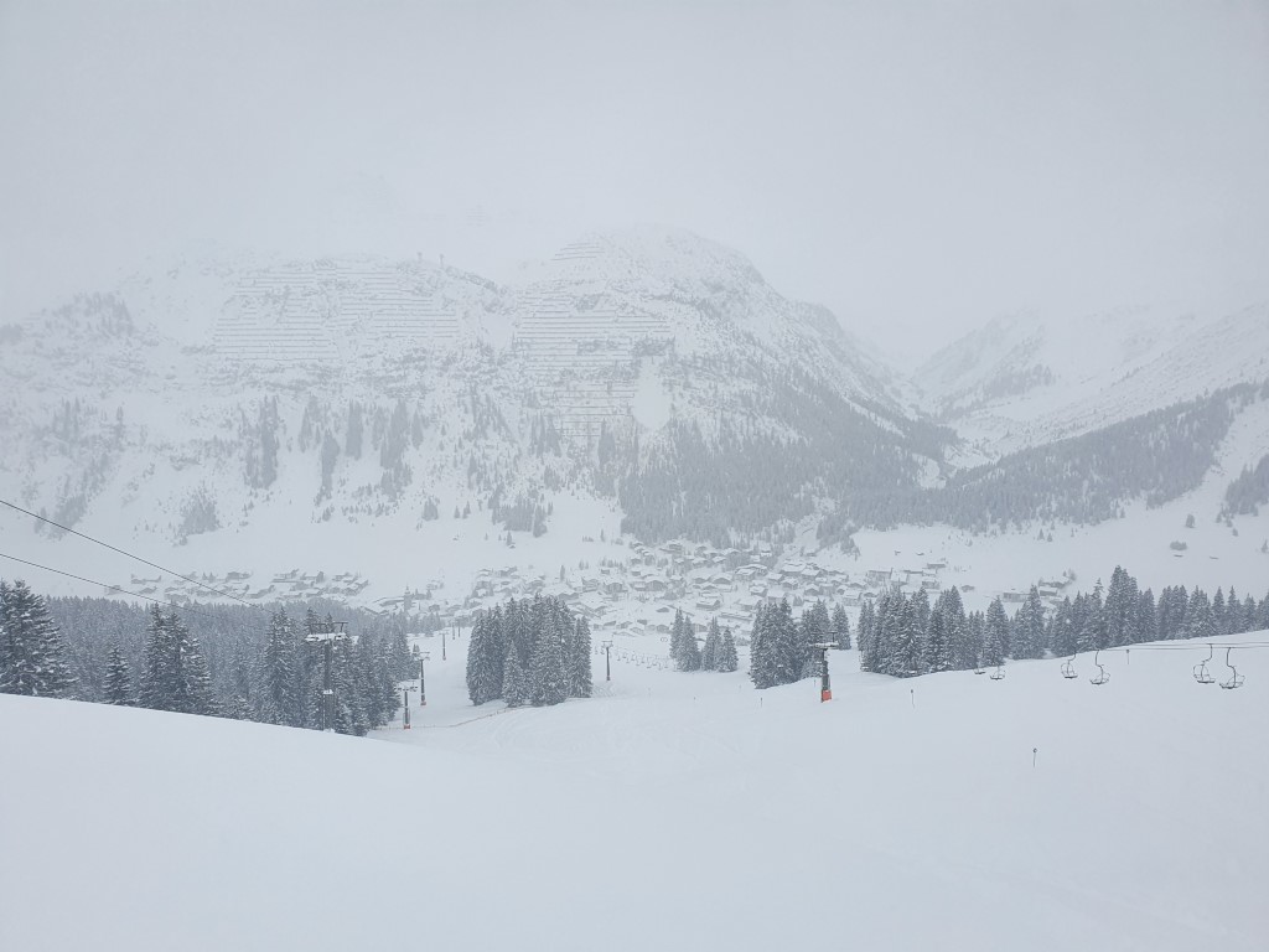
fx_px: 953
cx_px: 634
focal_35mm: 26
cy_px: 476
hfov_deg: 67.3
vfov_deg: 53.1
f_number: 2.4
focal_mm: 4.32
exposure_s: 1/522
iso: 50
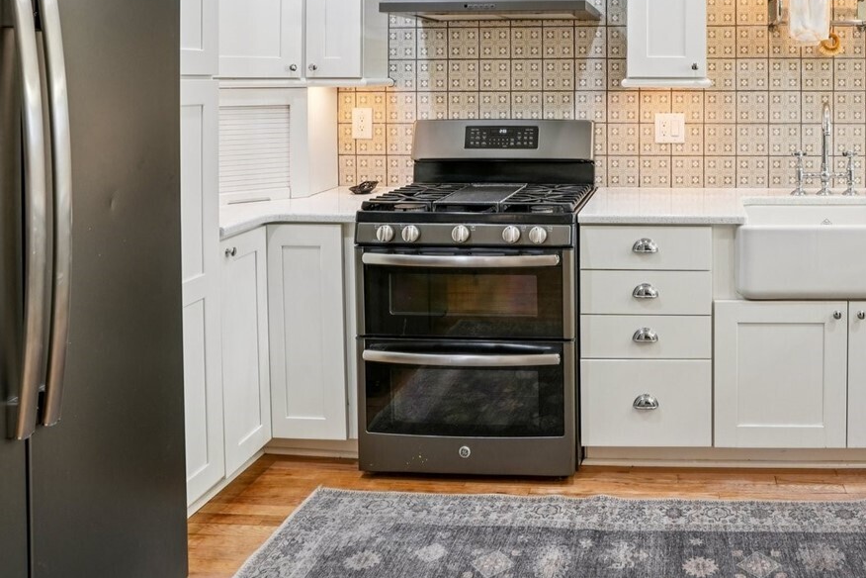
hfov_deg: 57.3
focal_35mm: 31
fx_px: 746
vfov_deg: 39.6
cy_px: 70
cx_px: 649
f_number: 8
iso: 400
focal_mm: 16
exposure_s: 1/25
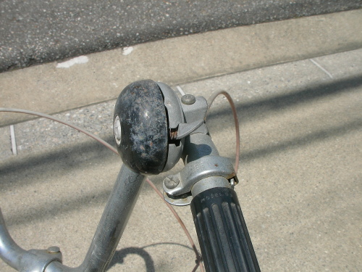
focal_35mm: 38
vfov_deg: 37.7
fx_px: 397
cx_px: 181
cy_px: 136
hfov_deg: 49.0
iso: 50
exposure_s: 1/296
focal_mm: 6.3
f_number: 5.6
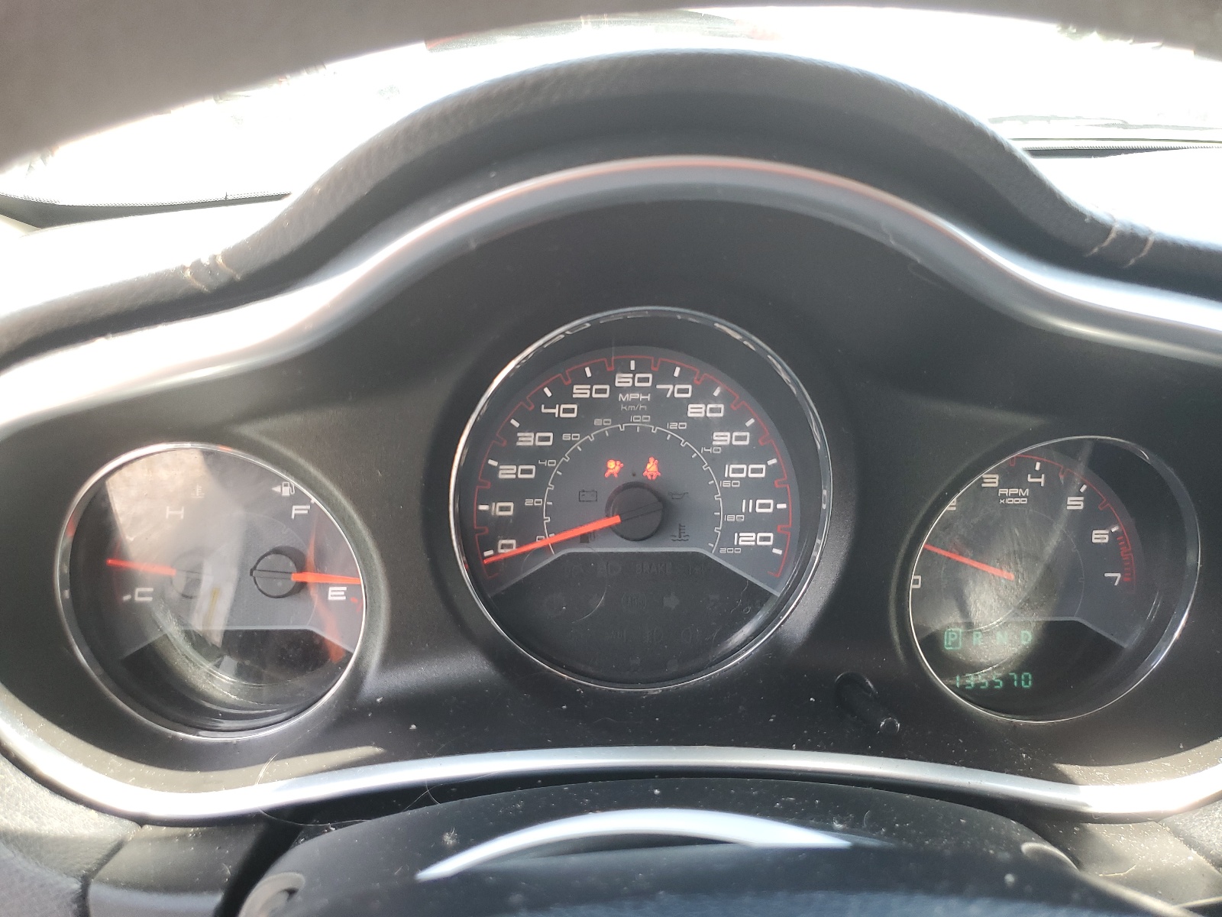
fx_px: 918
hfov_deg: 67.3
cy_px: 458
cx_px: 611
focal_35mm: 26
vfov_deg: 53.1
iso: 64
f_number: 1.5
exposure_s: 1/120
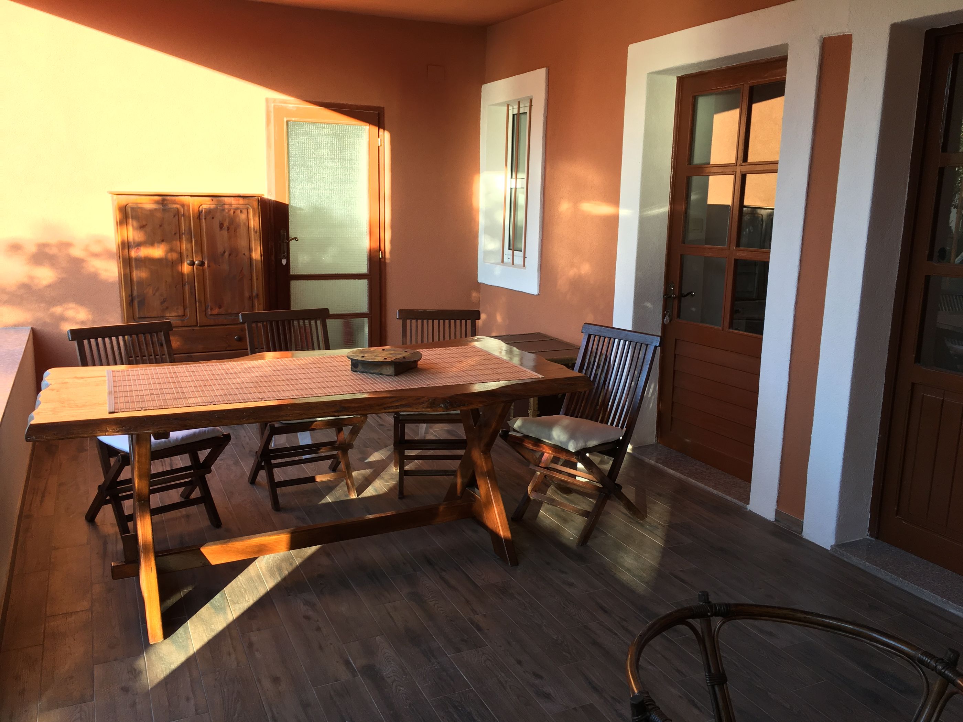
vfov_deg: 48.2
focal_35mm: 29
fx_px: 807
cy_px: 361
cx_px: 482
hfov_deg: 61.7
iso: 32
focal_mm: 4.15
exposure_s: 1/100
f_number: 2.2
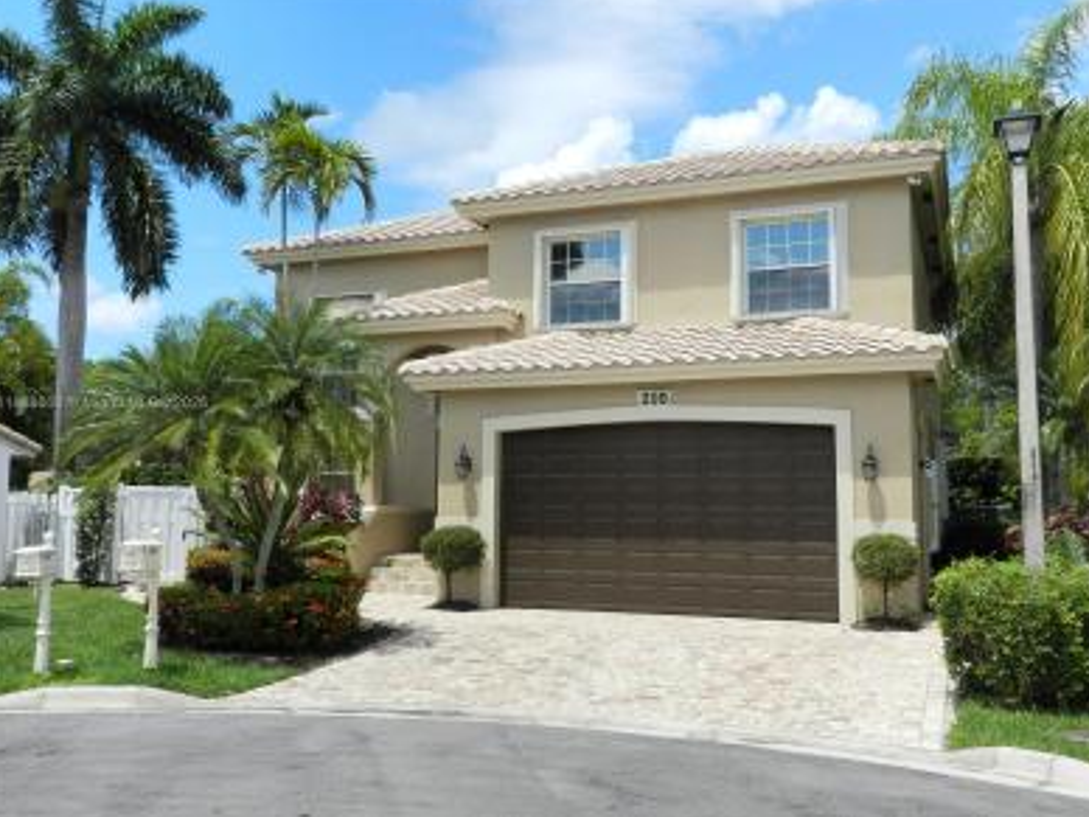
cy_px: 404
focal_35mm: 33
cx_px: 544
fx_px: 1038
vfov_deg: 42.9
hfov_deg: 55.4
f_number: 3.7
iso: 160
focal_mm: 5.6
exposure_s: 1/1500
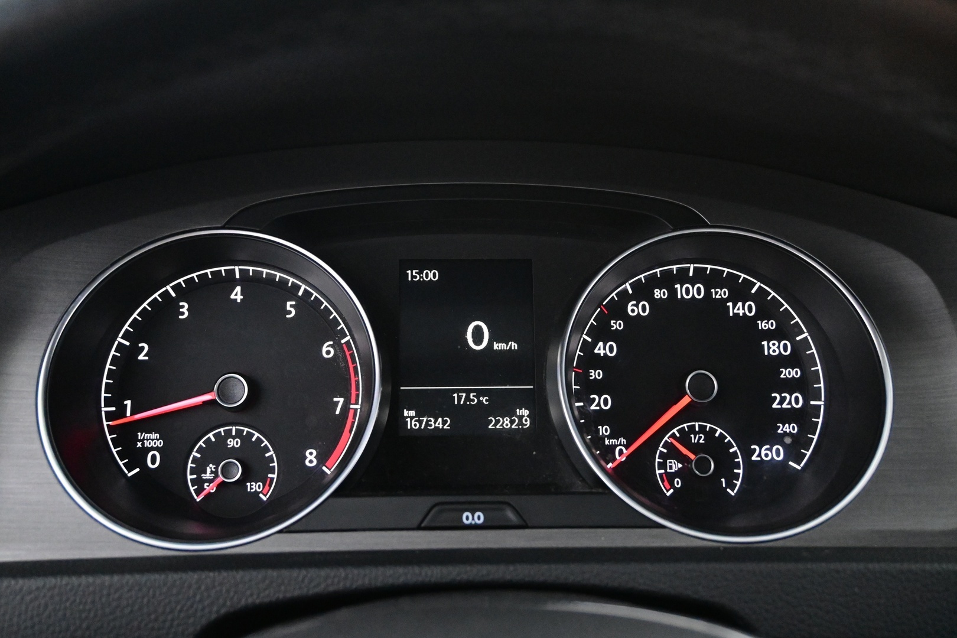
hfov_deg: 52.2
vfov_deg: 36.2
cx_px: 478
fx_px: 977
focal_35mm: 37
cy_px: 319
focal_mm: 24.5
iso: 6400
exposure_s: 1/40
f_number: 4.2
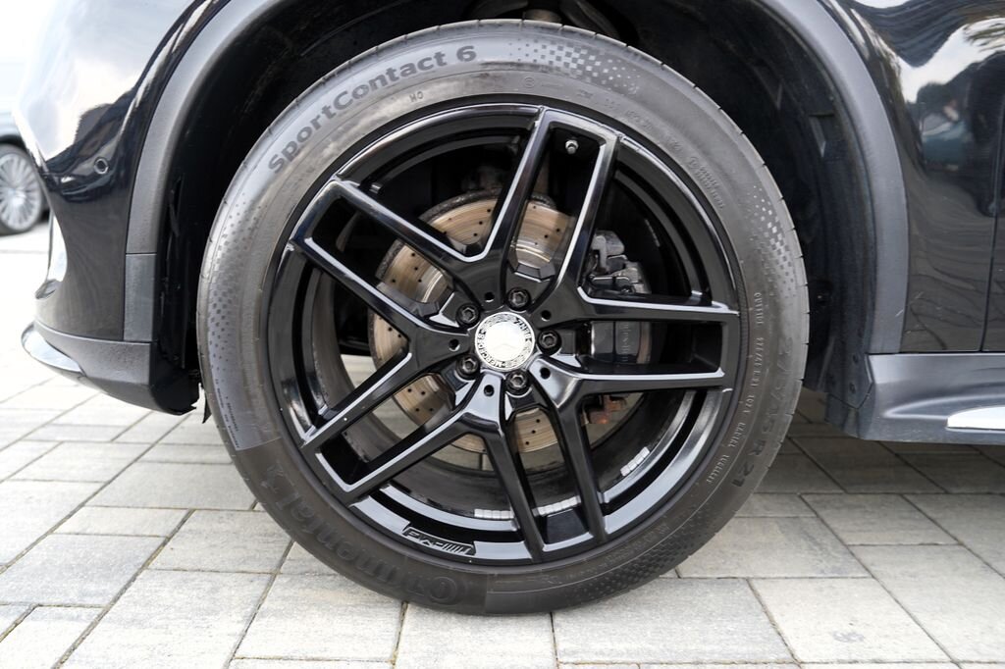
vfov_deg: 51.3
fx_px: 698
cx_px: 502
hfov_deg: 71.5
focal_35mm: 25
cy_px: 334
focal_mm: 25
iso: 125
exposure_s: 1/30
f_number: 2.8
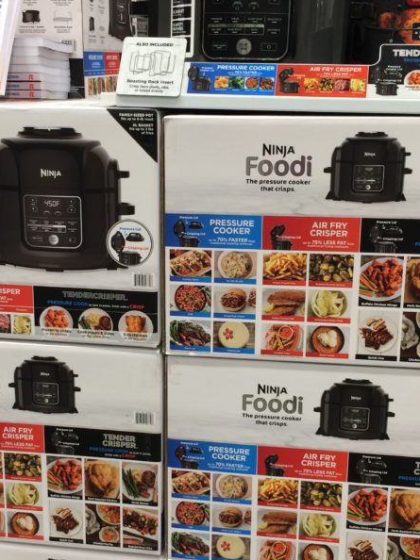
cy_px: 304
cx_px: 183
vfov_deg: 38.2
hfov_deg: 29.1
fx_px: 809
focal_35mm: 50
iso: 64
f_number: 2.2
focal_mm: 4.15
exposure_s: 1/30
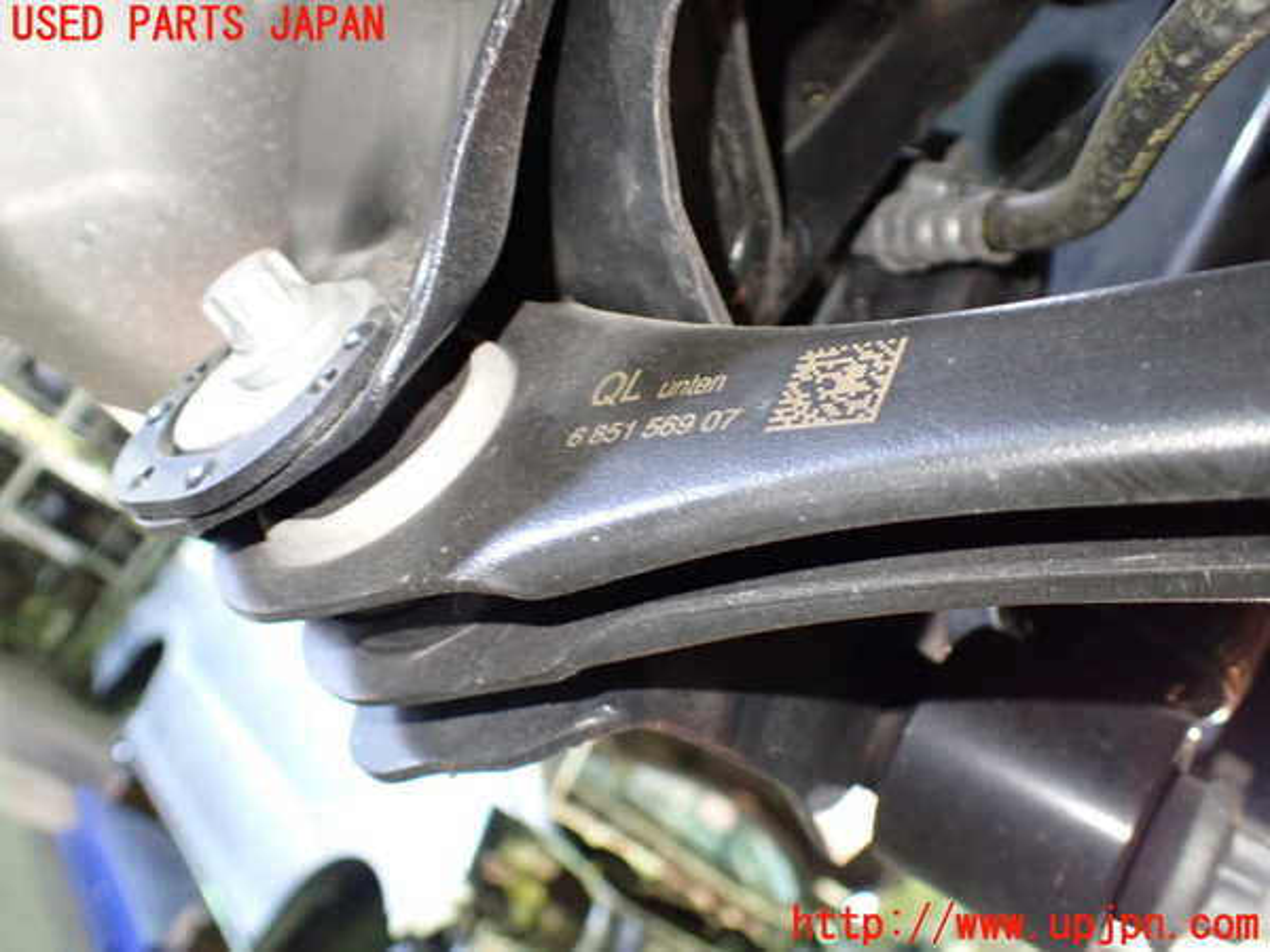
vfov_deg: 46.8
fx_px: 1101
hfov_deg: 60.0
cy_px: 476
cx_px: 635
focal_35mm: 30
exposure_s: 1/30
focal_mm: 5.4
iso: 800
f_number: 2.3
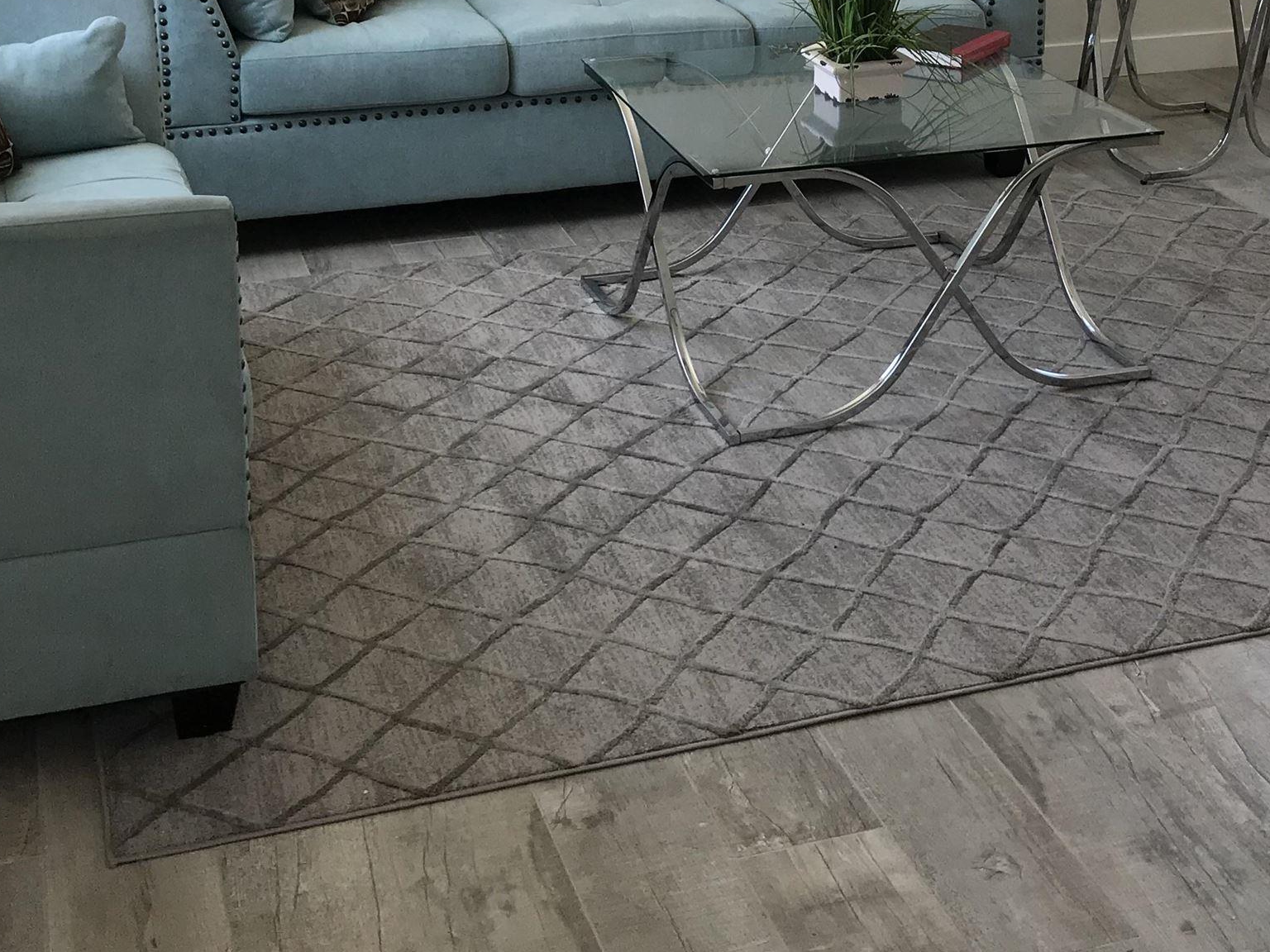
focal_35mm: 56
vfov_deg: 25.0
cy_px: 28
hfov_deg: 34.2
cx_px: 769
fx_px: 2055
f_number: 1.8
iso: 32
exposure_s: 1/120
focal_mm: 3.99
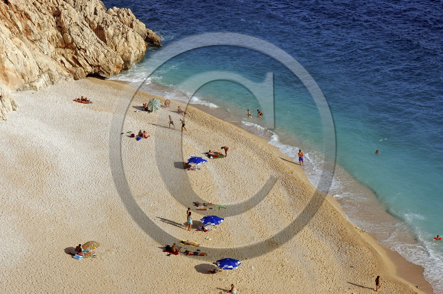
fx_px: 1291
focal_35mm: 105
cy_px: 147
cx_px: 222
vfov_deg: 13.0
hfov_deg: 19.5
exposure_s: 1/400
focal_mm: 70
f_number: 11
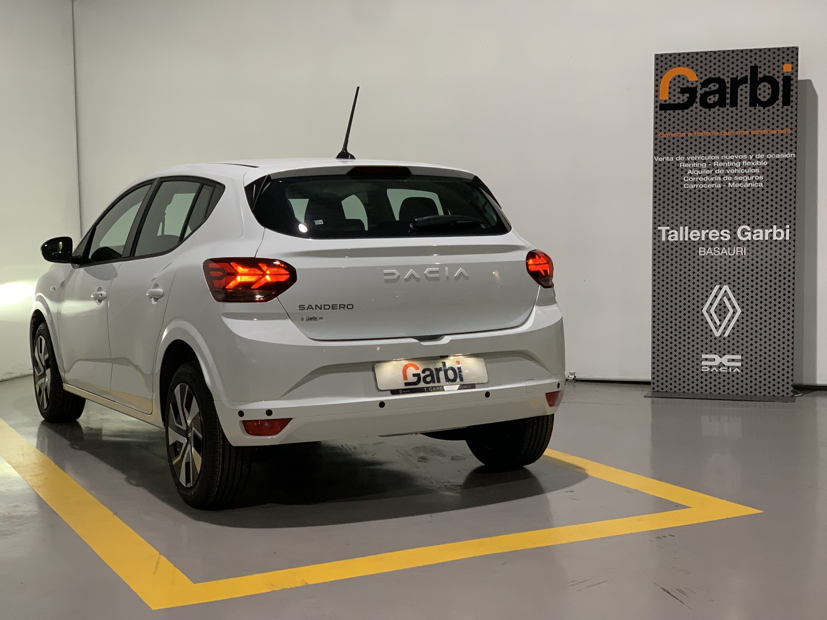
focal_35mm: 52
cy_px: 310
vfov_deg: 28.0
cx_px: 414
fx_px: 1242
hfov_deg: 36.8
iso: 160
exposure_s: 1/50
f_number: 2.4
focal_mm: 6
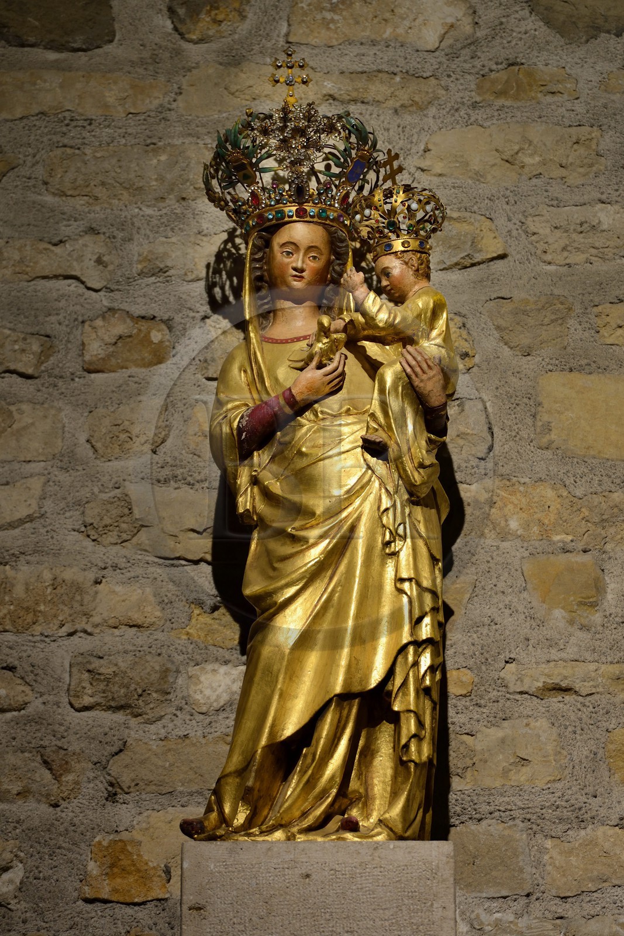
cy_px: 468
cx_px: 312
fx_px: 5198
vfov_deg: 10.3
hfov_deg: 6.9
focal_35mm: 200
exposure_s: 1/30
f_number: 4
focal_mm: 200
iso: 800
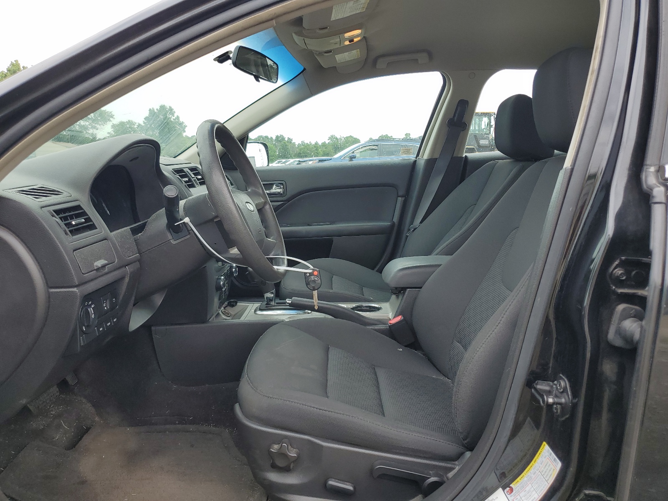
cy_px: 250
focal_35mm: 26
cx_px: 334
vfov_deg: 53.1
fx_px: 502
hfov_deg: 67.3
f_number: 1.5
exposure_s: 1/556
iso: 50
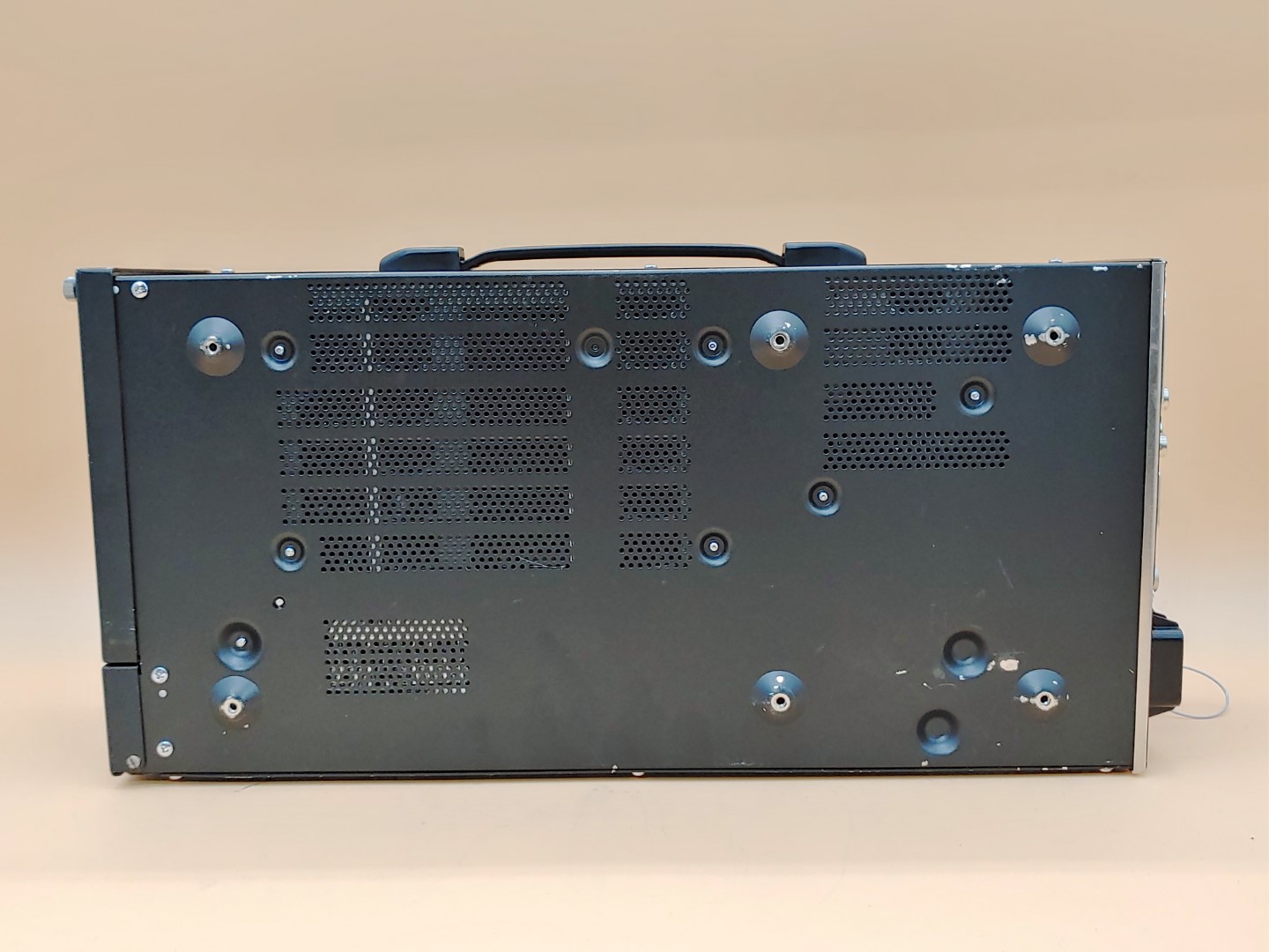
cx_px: 634
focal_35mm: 36
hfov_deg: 51.4
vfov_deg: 39.7
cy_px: 476
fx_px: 1320
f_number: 1.8
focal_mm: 4.36
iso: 50
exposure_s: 1/61
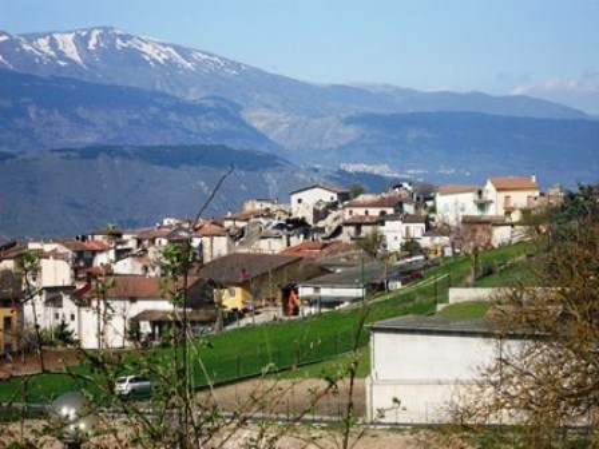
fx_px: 1973
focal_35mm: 114
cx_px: 300
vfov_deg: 13.0
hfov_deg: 17.3
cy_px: 224
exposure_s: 1/500
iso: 80
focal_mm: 18.9
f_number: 5.2
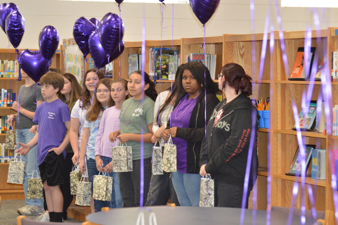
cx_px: 169
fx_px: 1337
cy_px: 112
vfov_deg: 9.6
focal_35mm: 142
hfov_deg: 14.4
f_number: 4.5
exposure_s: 1/60
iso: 800
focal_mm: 95
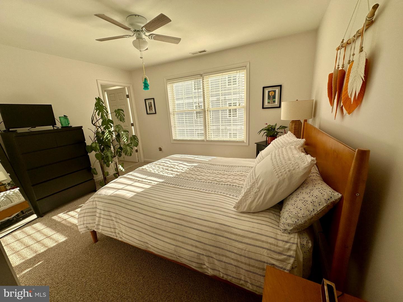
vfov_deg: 85.7
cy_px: 151
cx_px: 202
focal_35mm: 14
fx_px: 163
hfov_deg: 102.1
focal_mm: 2.22
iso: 40
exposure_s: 1/364
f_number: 2.2
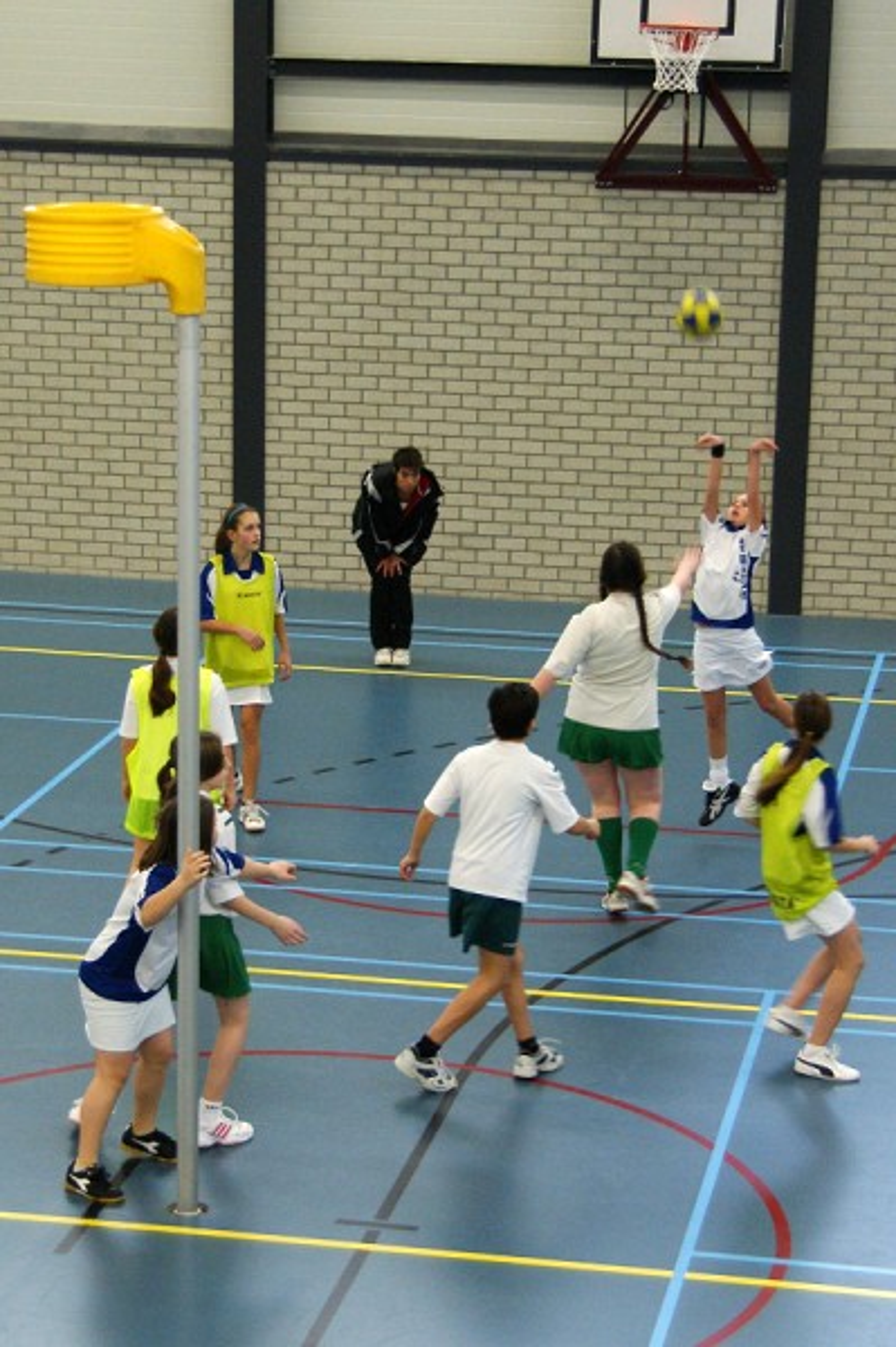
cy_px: 674
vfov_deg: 37.9
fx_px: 1963
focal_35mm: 52
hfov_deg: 25.7
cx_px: 448
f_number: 4.5
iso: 800
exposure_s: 1/100
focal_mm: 35
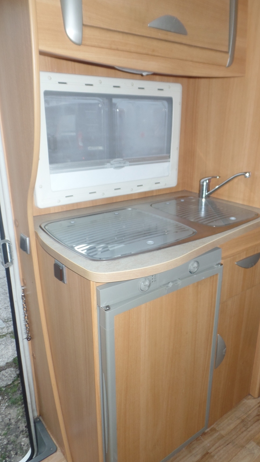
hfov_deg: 44.3
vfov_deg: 71.9
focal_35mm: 26
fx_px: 319
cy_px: 233
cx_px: 146
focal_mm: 4.1
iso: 100
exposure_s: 1/30
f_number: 2.8
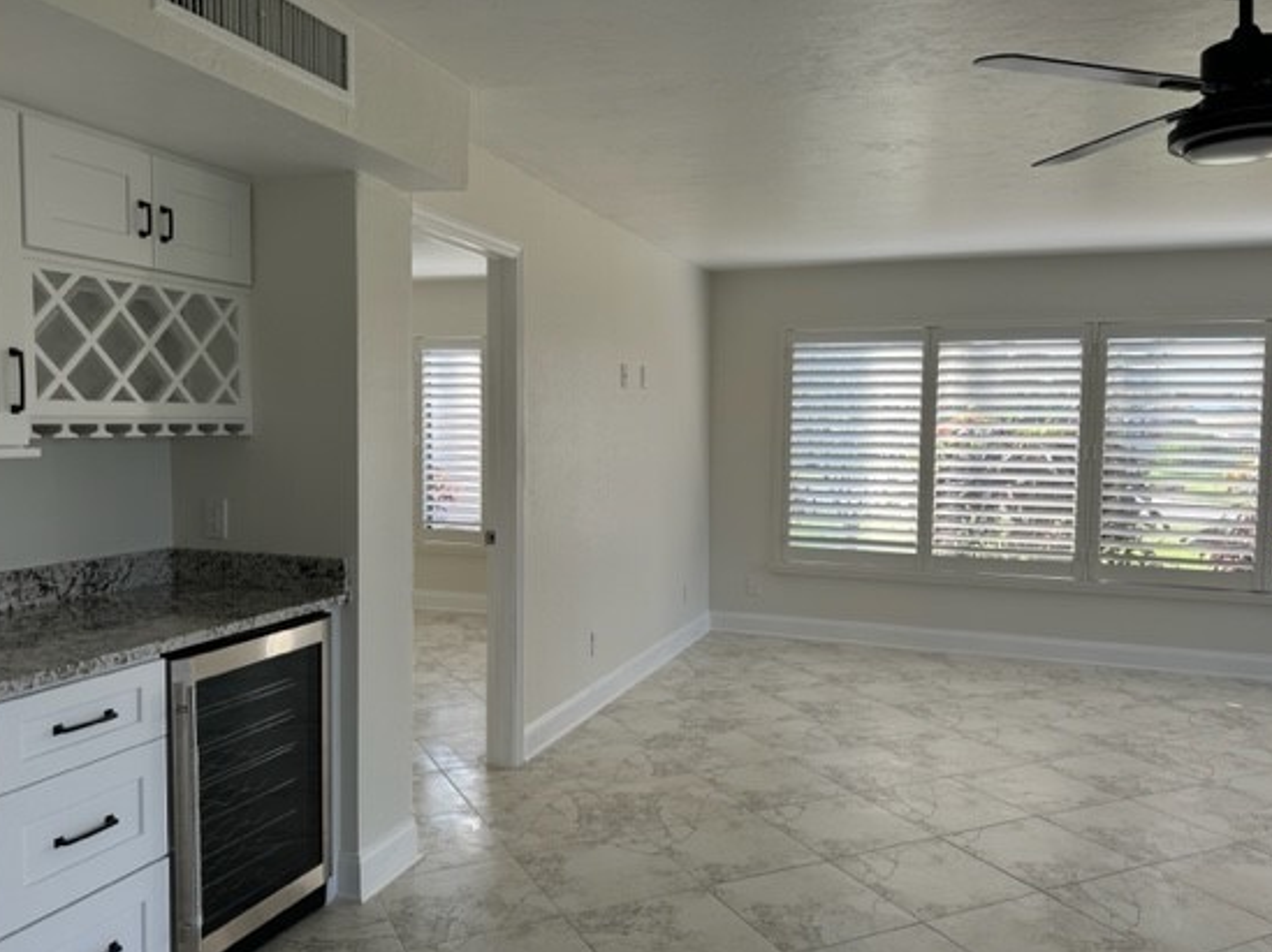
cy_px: 479
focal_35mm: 28
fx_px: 1028
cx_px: 635
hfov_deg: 63.5
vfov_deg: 49.7
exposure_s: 1/160
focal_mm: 6.86
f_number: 1.78
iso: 64
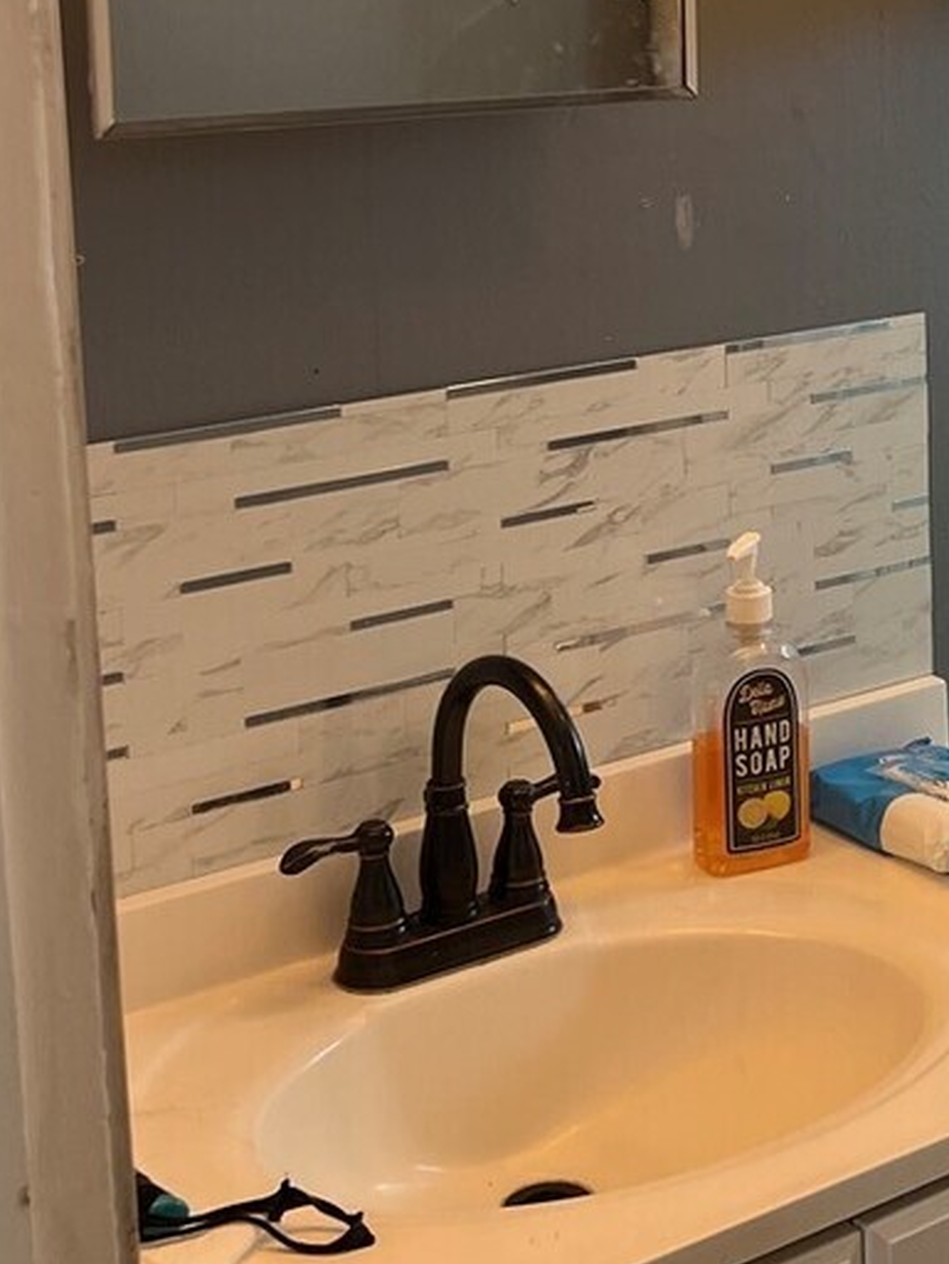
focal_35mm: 73
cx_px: 924
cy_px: 207
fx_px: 2667
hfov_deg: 19.6
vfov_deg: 26.1
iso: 64
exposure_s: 1/60
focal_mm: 5.7
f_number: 1.5
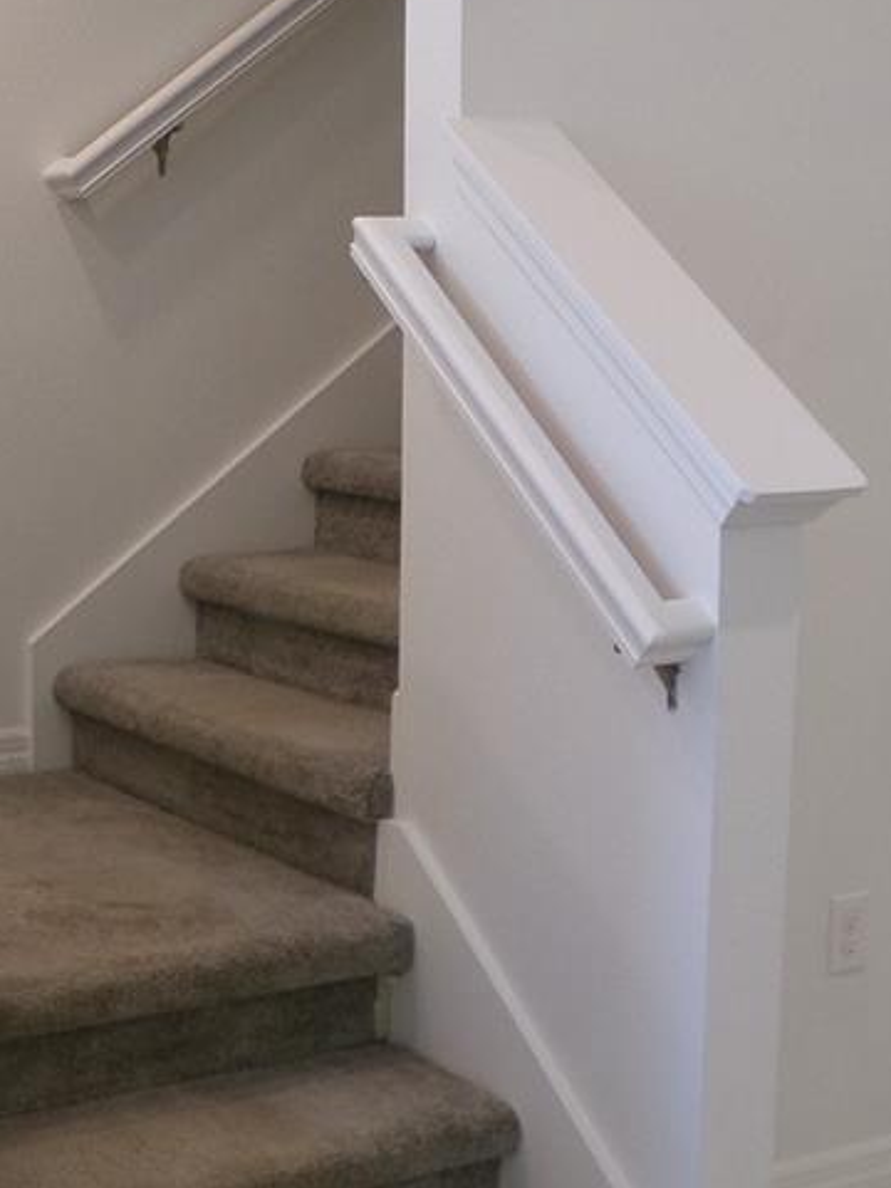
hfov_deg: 23.6
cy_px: 577
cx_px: 42
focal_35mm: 60
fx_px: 2059
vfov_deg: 32.2
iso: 125
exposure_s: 1/34
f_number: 3.7
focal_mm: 4.3
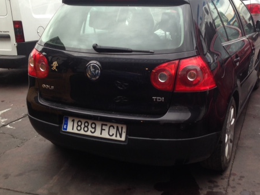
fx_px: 353
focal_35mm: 47
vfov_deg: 30.9
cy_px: 90
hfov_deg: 40.3
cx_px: 151
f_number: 2.4
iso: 50
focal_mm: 4.12
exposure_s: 1/24
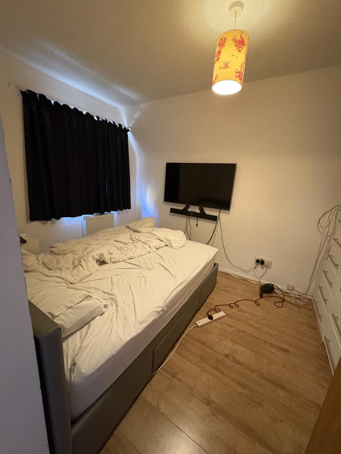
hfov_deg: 85.7
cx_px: 170
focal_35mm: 14
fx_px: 184
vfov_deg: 102.1
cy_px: 227
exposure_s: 1/50
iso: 800
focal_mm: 2.22
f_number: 2.2
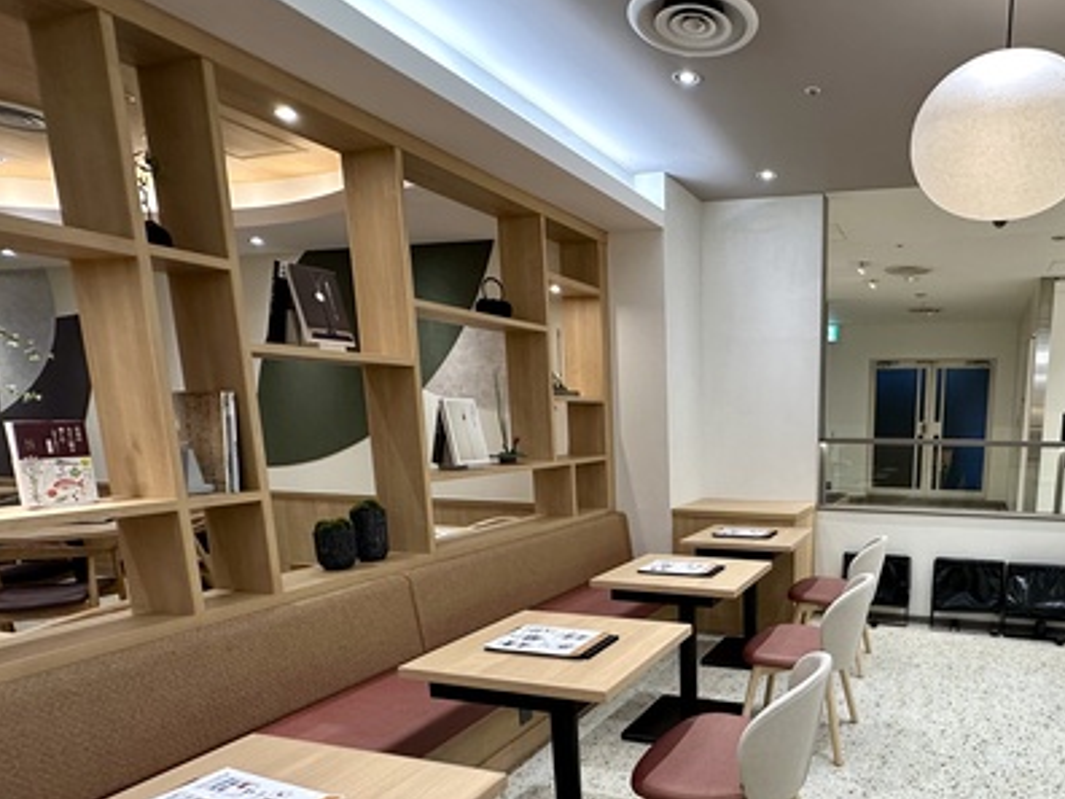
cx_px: 783
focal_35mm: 23
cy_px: 554
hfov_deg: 69.6
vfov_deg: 57.1
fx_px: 708
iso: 200
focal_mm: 2.22
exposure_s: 1/120
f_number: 2.2
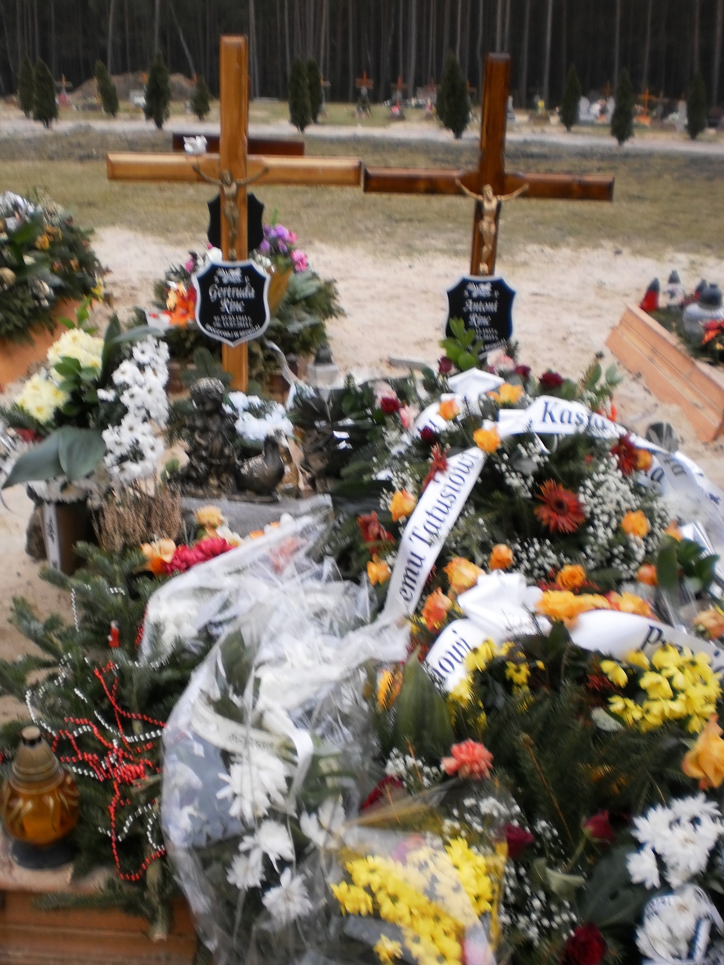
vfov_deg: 51.4
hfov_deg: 39.7
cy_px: 482
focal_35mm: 36
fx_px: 1004
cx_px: 362
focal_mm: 6.3
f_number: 3.1
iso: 100
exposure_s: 1/50
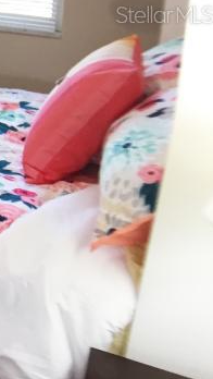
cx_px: -338
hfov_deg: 10.7
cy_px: 14
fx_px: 933
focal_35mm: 93
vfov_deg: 22.2
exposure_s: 1/30
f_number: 2.2
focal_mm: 4.15
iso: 80
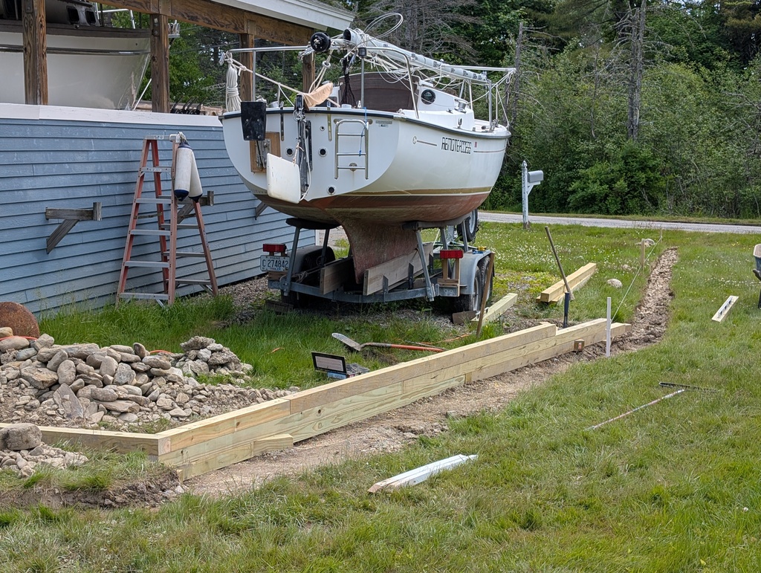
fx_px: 1079
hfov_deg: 38.9
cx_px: 380
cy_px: 286
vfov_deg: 29.7
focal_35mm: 49
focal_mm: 6.9
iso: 19
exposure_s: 1/749
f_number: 1.68
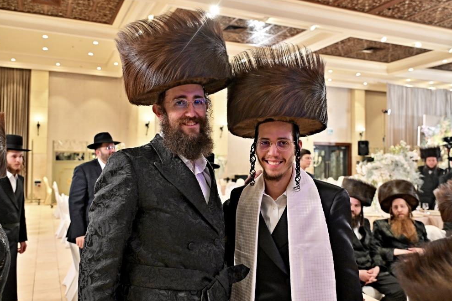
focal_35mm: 30
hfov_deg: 61.9
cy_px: 147
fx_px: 377
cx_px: 220
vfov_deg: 43.6
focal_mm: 29
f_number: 4
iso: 2000
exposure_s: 1/160
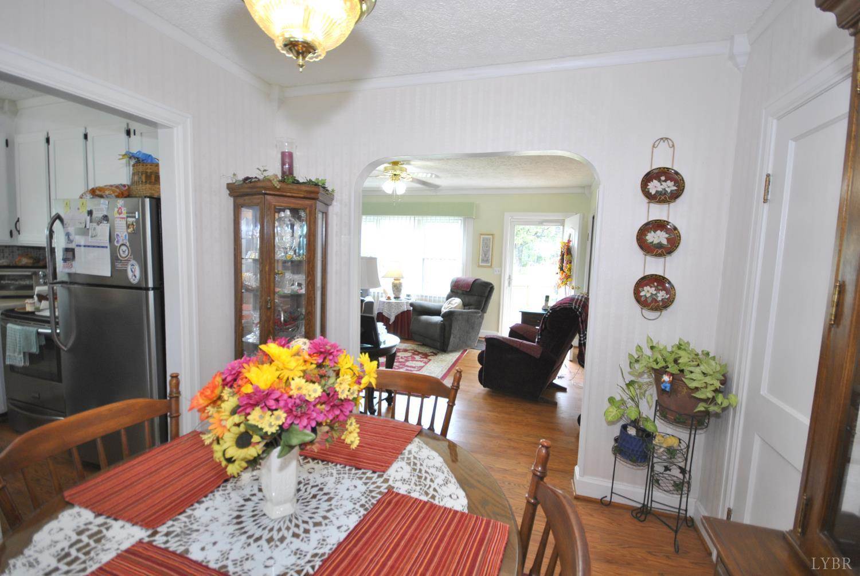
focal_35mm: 15
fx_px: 359
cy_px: 288
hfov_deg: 100.3
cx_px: 430
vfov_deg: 77.5
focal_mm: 10
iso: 200
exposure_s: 1/30
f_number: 4
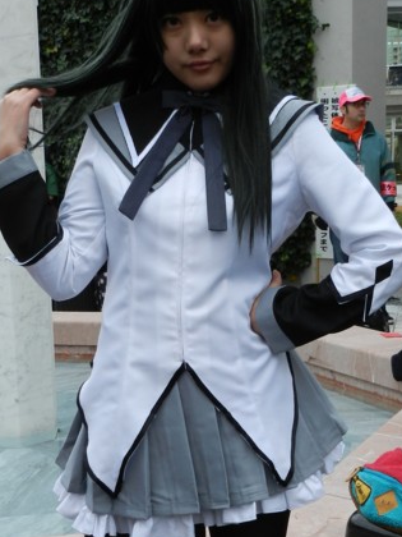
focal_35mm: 61
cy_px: 349
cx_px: 209
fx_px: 945
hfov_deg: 24.0
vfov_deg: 31.5
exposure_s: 1/40
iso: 160
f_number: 3.7
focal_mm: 5.6
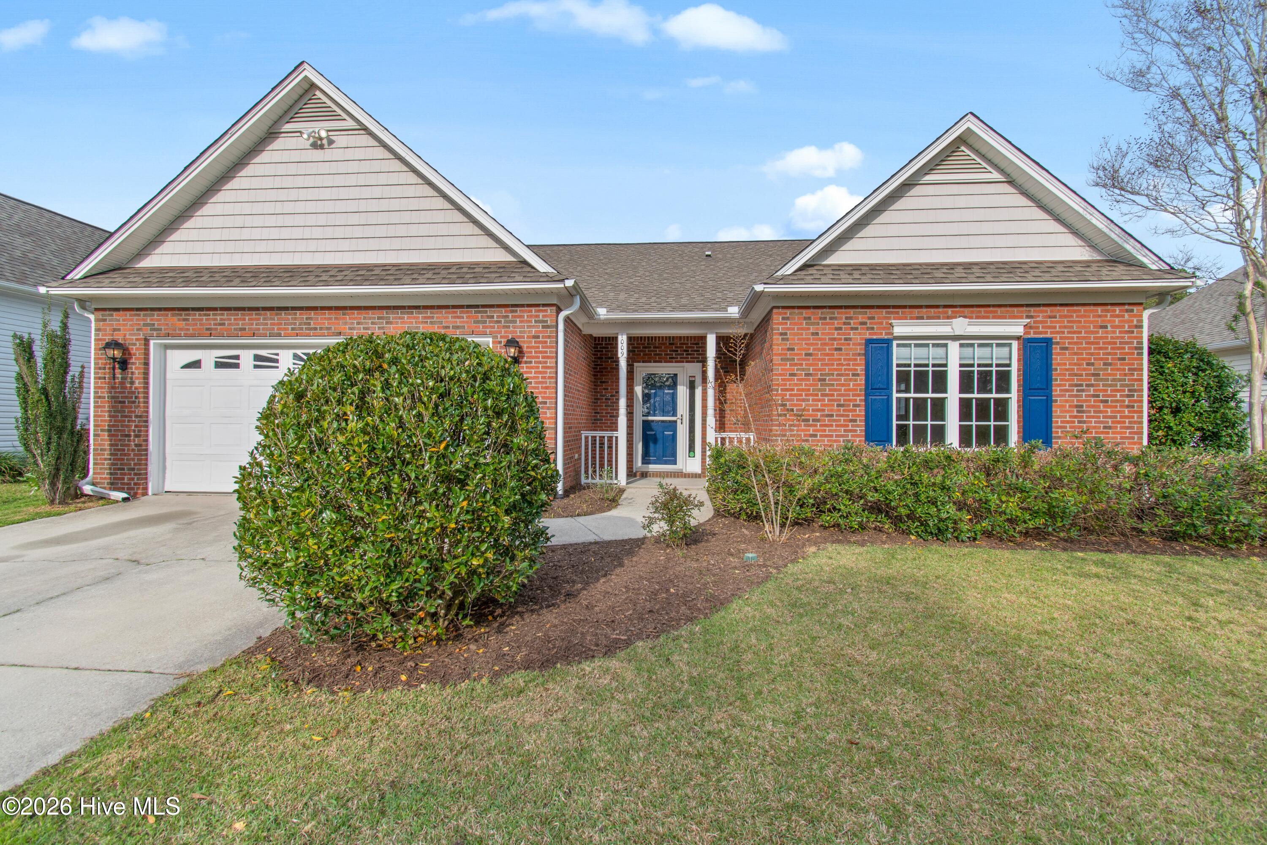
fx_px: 528
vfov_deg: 77.3
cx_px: 634
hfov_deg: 100.4
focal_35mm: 15
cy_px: 422
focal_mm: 10
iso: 100
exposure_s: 1/200
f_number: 7.1
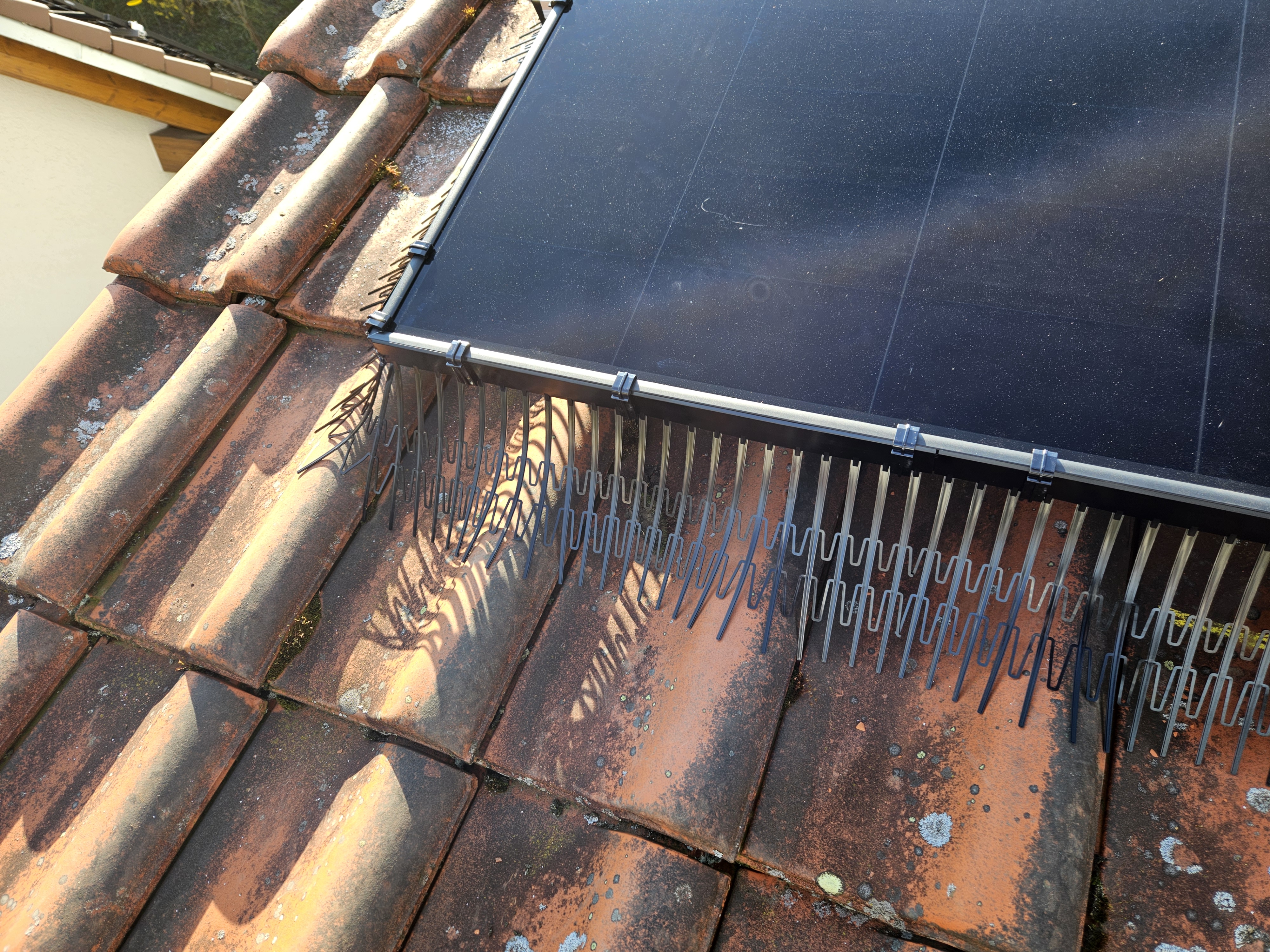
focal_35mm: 23
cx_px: 635
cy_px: 476
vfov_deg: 58.9
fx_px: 844
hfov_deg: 73.9
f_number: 1.8
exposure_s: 1/216
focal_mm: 5.4
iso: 25
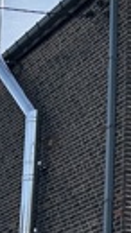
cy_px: 210
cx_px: 239
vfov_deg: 16.4
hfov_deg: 9.0
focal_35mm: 129
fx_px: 798
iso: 80
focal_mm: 6.86
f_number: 1.78
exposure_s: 1/4545
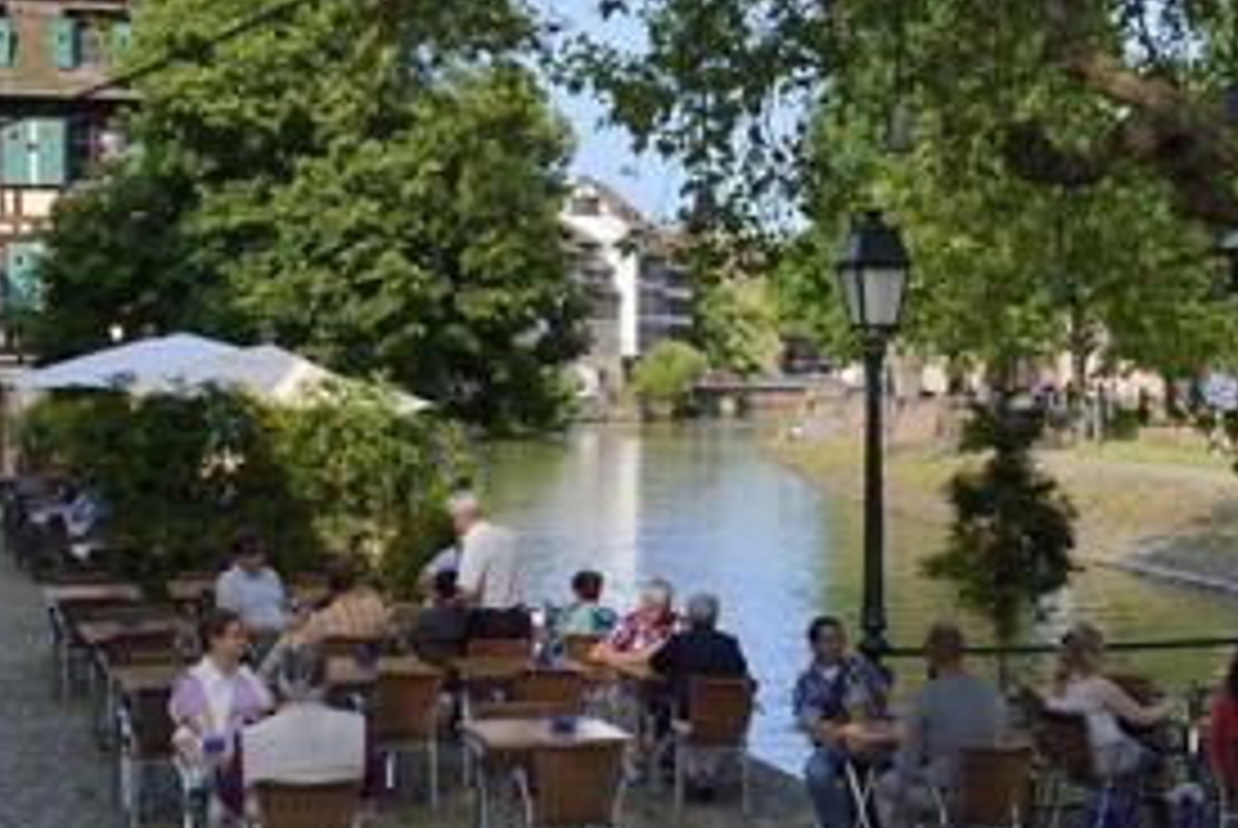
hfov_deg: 32.8
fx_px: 2100
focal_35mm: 61
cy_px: 410
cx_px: 716
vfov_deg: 22.3
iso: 100
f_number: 6.3
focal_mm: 40
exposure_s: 1/250
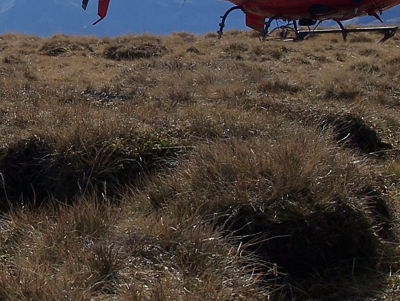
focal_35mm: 114
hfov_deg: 16.8
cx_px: -31
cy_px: 57
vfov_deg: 12.9
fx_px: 1318
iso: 64
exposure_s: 1/800
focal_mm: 7.8
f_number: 4
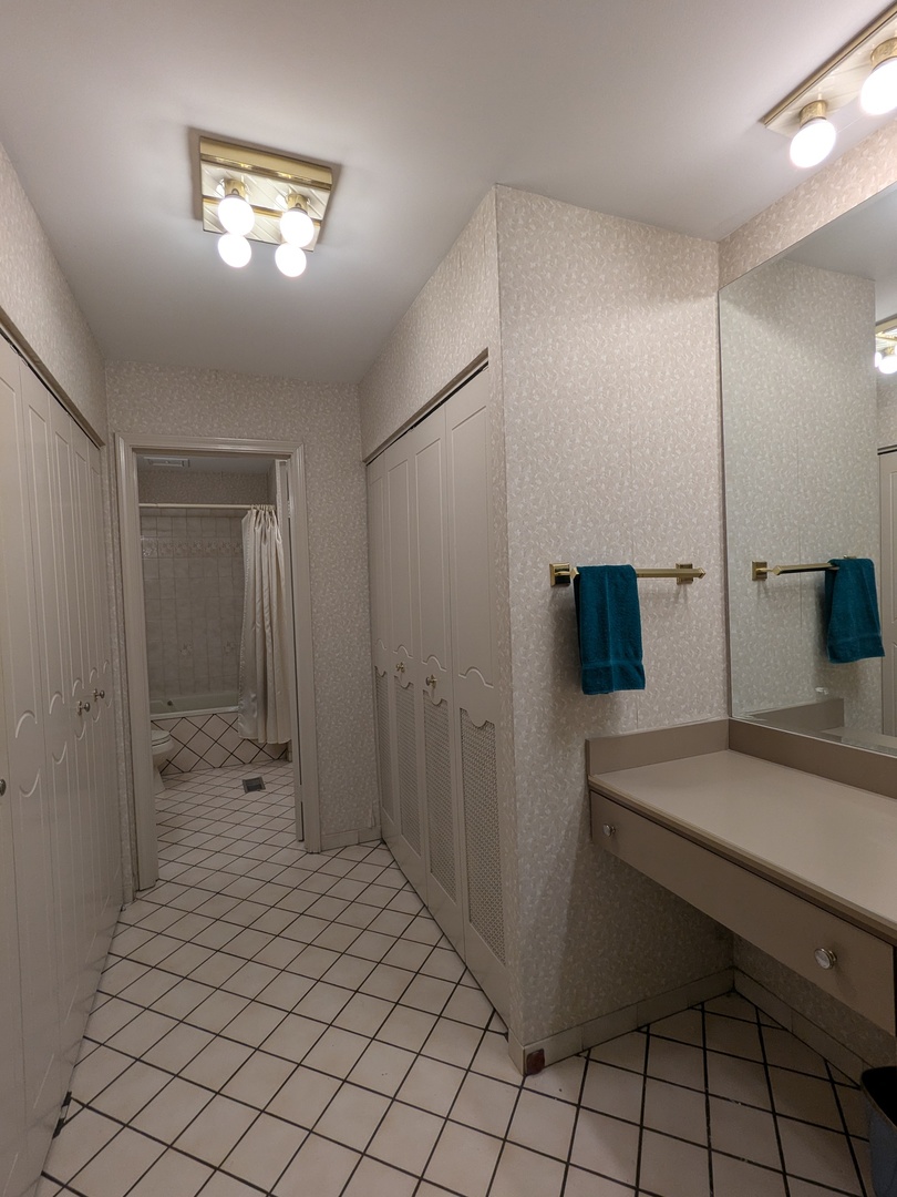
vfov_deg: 94.5
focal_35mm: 16
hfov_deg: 78.1
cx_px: 448
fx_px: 553
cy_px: 598
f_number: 2.2
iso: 53
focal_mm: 2.35
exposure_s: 1/60
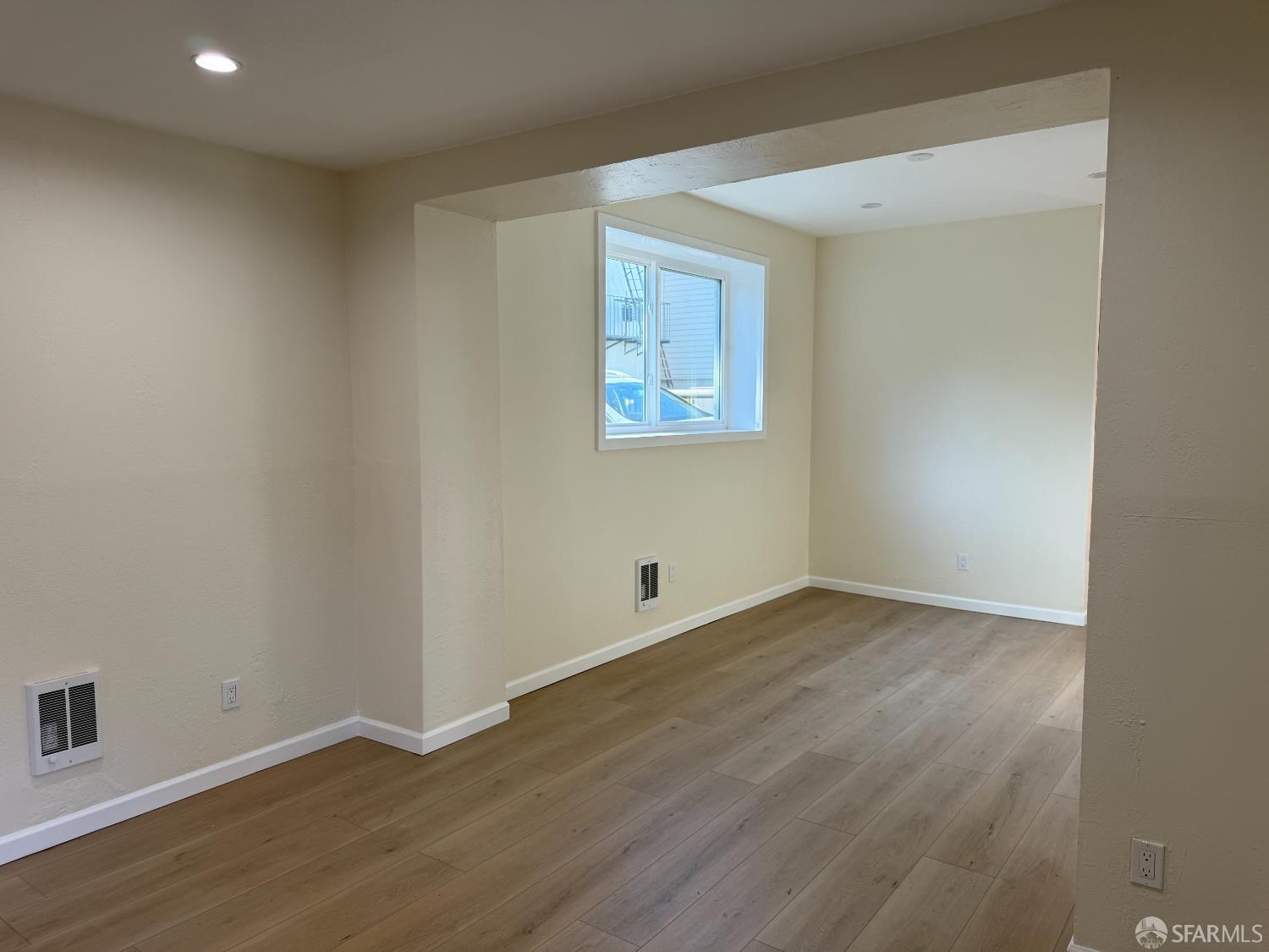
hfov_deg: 71.6
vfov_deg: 56.8
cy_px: 476
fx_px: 880
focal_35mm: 24
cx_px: 634
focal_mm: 6.76
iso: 80
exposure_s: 1/130
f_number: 1.78
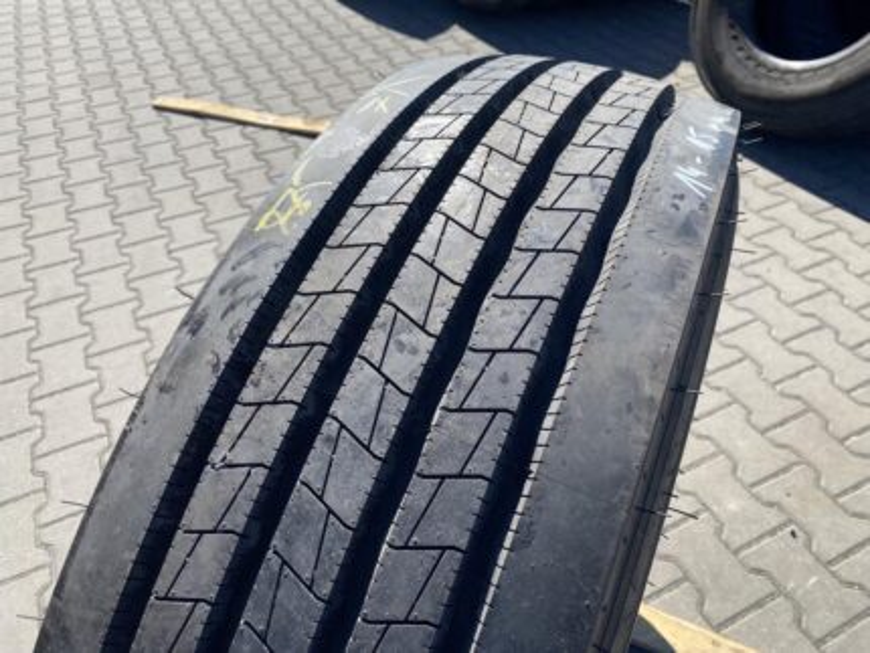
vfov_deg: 53.1
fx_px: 654
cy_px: 326
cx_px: 435
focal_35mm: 26
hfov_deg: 67.3
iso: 32
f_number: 1.8
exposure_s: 1/1608
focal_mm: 4.25
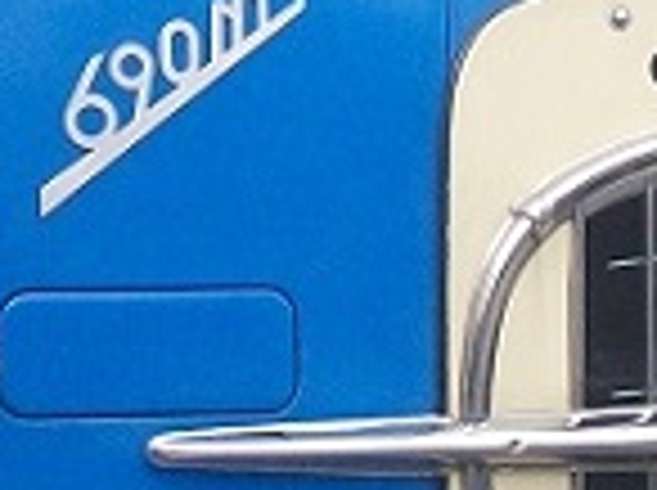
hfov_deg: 10.2
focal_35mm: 193
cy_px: 369
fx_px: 3657
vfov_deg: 7.7
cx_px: 90
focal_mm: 6
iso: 64
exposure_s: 1/160
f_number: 2.7
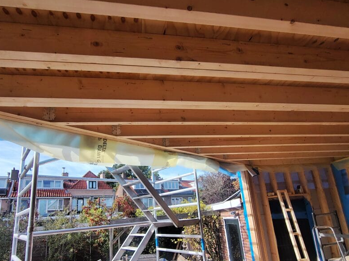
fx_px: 212
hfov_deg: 79.0
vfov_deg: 62.7
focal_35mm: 21
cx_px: 169
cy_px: 160
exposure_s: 1/517
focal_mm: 1.66
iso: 100
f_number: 2.2
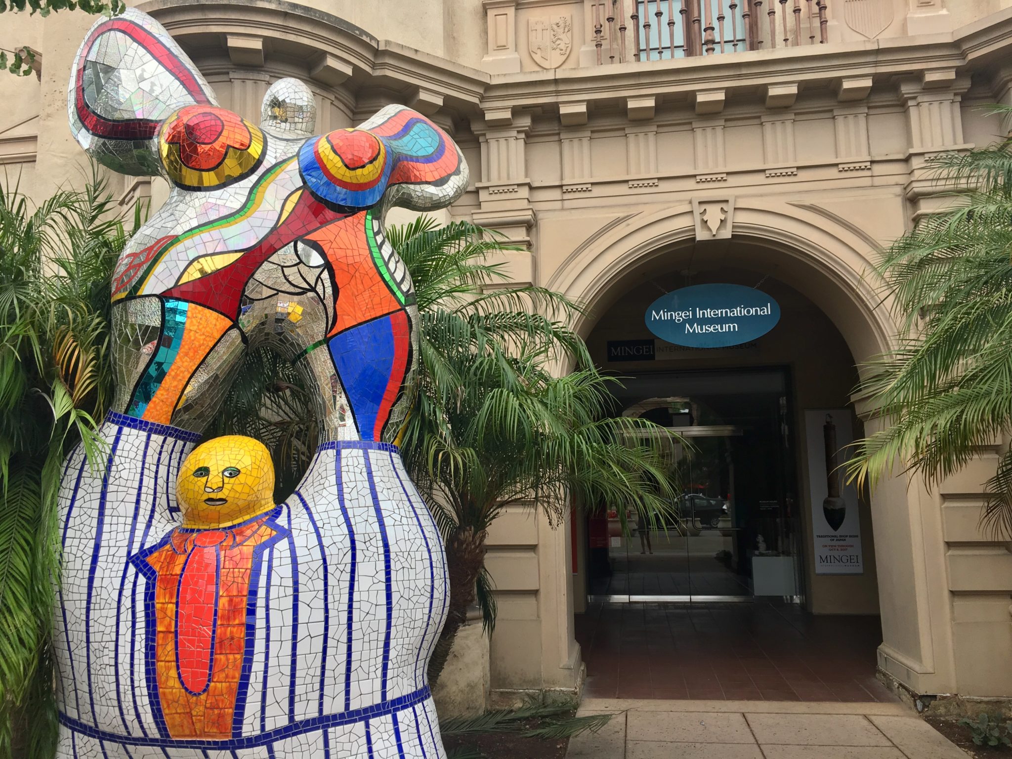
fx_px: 848
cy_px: 380
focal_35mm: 29
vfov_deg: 48.2
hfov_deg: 61.7
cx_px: 506
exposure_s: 1/132
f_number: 2.2
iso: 25
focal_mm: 4.15
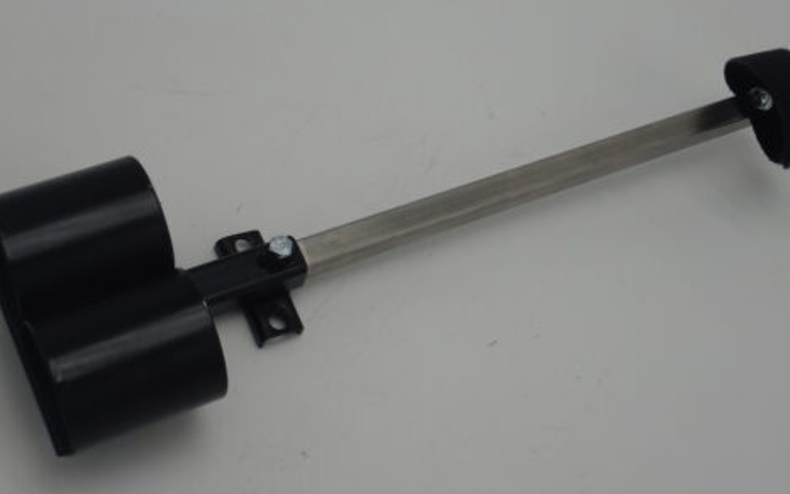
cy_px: 190
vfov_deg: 21.6
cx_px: 426
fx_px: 1291
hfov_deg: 34.0
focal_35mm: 60
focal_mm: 7.8
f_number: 4.3
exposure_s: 1/320
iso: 125
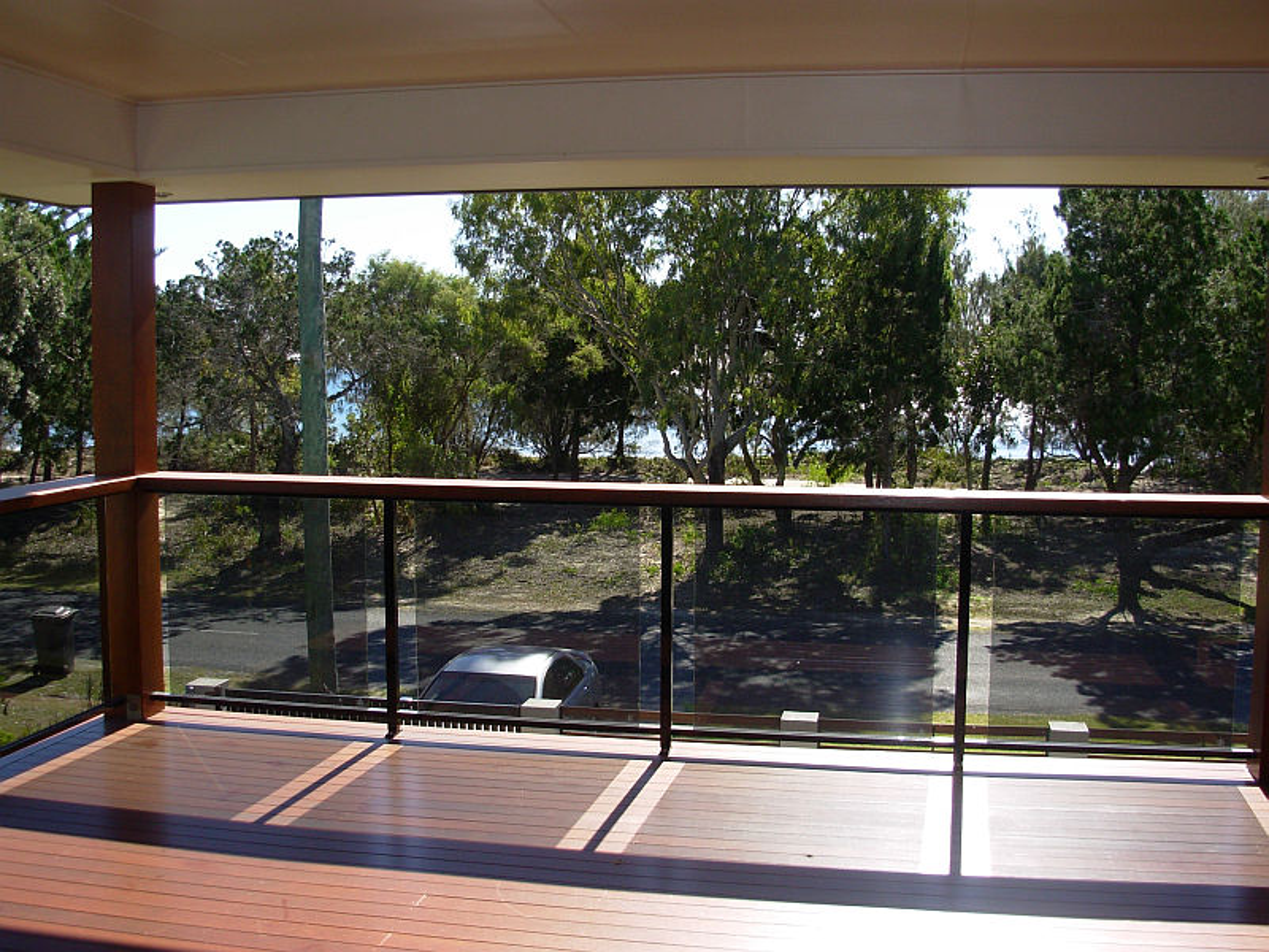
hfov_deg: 49.0
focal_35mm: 38
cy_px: 476
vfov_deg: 37.7
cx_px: 634
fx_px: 1393
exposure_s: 1/527
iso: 50
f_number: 2.9
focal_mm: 6.3
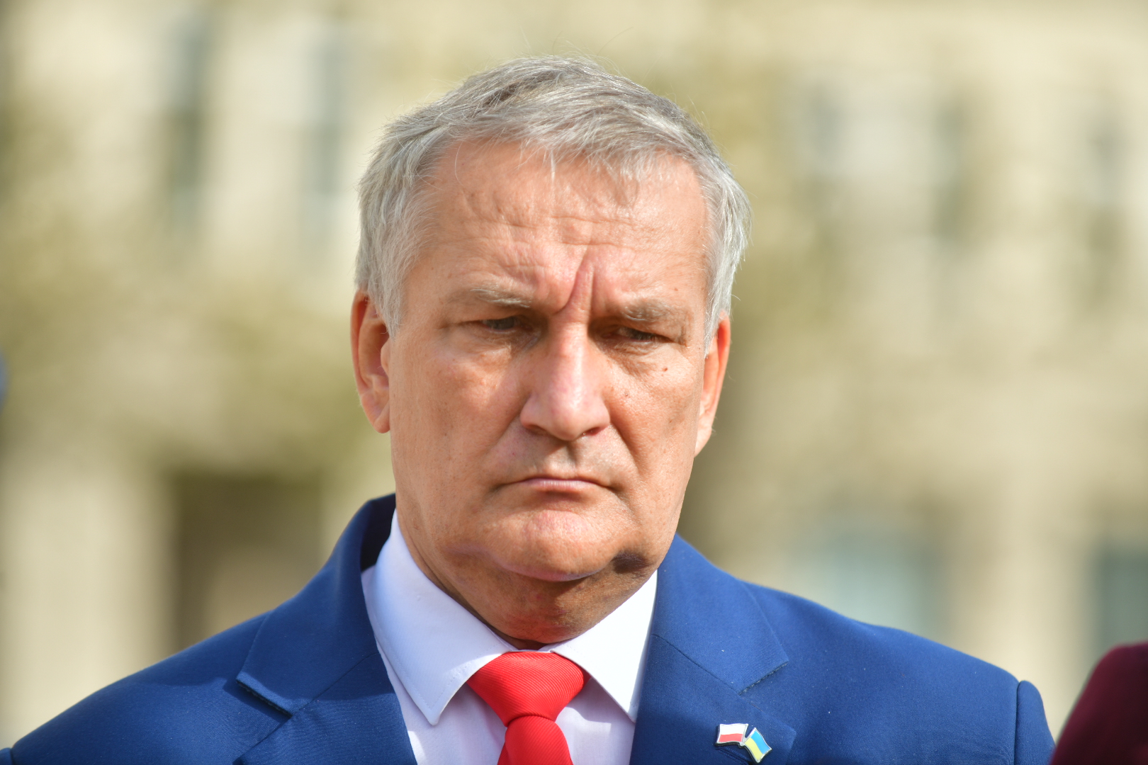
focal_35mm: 200
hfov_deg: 10.3
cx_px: 574
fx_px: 6377
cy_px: 382
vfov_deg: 6.9
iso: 100
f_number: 3.5
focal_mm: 200
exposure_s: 1/800
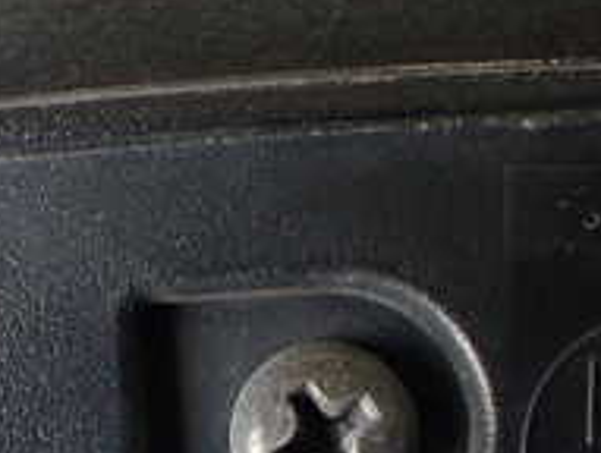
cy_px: 667
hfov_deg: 20.8
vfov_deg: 14.7
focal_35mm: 94
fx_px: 1635
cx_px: 239
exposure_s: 1/125
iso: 320
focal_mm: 5.4
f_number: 2.3
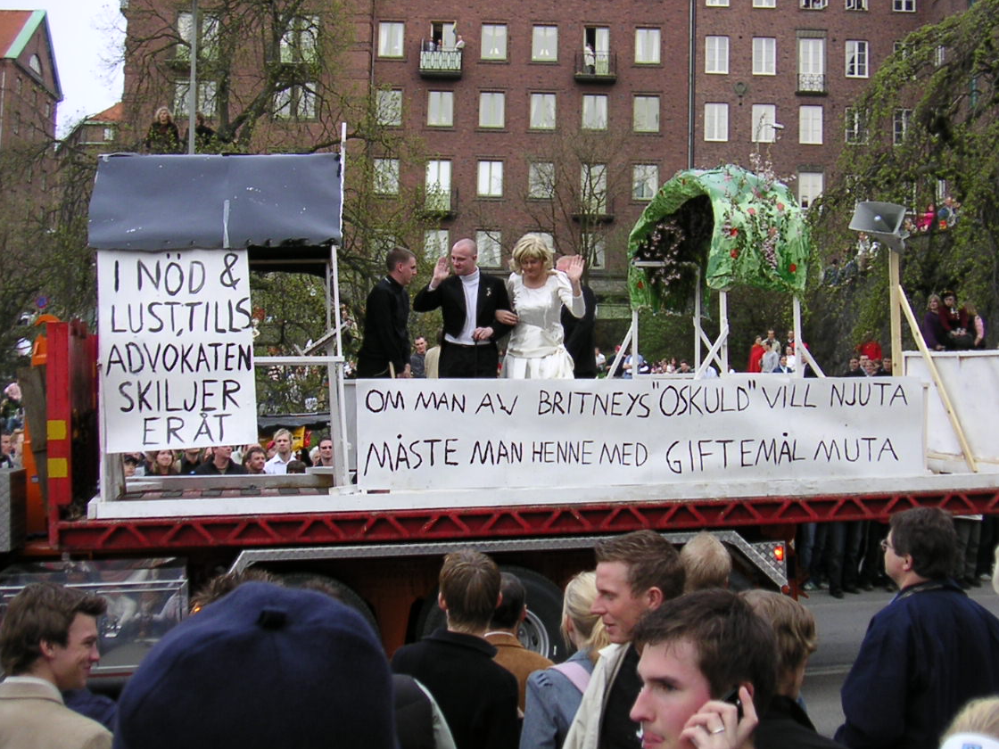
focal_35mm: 48
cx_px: 553
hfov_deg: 39.6
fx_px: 1385
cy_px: 326
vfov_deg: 30.2
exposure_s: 1/90
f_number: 2.9
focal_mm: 5.5
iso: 64
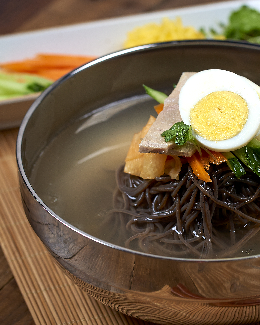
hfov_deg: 11.0
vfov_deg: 13.8
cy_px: 157
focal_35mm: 140
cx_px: 211
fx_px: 1347
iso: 125
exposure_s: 1/160
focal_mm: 90
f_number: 5.6
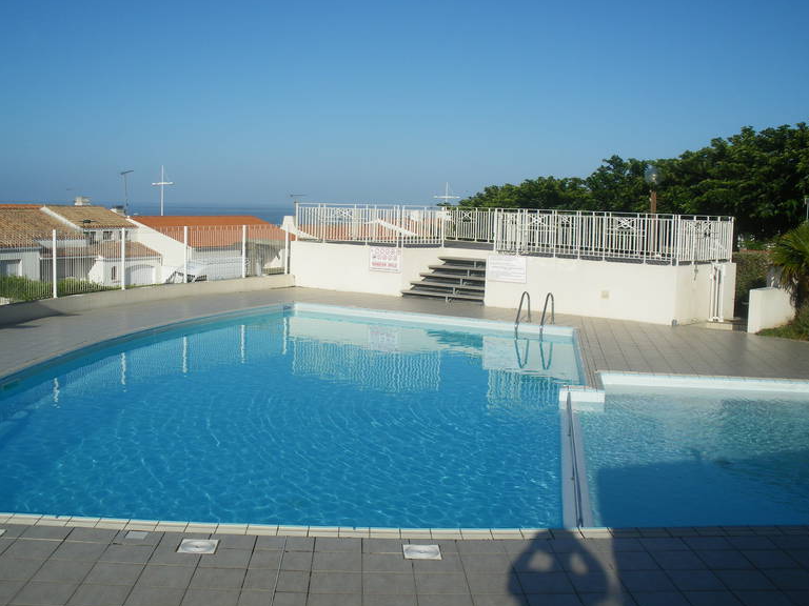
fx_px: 865
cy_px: 300
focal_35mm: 37
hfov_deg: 50.1
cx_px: 398
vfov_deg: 38.7
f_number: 5.4
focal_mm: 6.3
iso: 80
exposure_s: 1/500
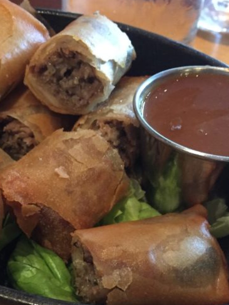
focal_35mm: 42
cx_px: 68
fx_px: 370
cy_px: 191
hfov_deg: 33.9
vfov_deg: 44.4
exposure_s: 1/15
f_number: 2.2
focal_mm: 4.15
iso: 320
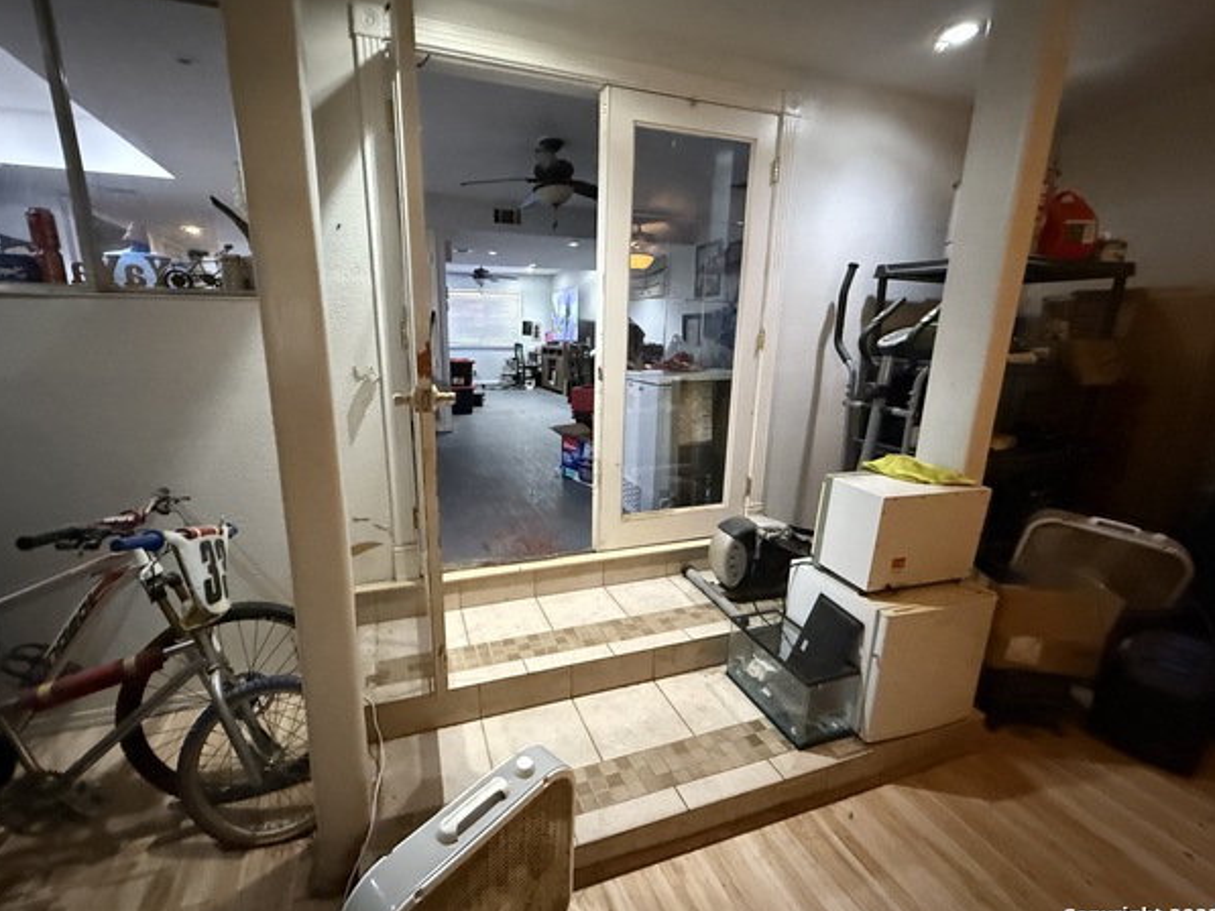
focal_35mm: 15
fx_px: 527
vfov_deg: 81.8
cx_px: 574
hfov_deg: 98.1
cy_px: 464
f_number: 2.2
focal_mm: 2.22
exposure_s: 1/60
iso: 1250
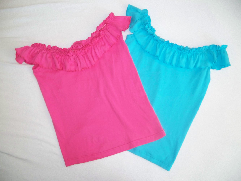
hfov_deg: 50.1
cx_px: 120
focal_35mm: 37
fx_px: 258
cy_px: 90
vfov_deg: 38.7
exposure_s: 1/60
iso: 400
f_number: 2.8
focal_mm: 7.8
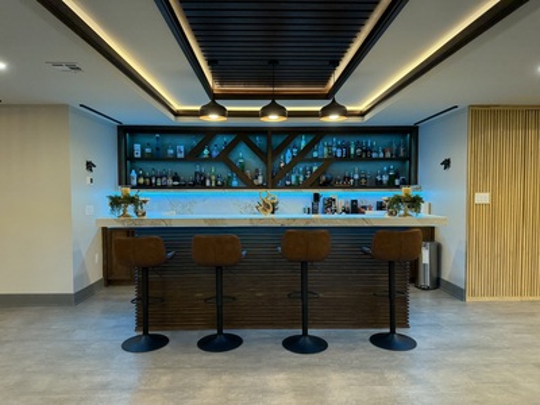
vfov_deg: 56.8
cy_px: 202
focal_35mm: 24
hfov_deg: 71.6
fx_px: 374
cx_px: 270
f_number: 1.78
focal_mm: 6.76
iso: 320
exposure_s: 1/120
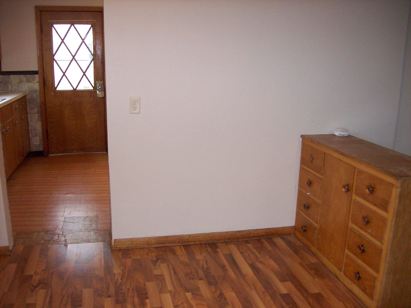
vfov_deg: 39.6
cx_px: 206
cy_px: 154
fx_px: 427
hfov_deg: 51.4
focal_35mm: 36
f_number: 2.7
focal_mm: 6
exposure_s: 1/64
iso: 140
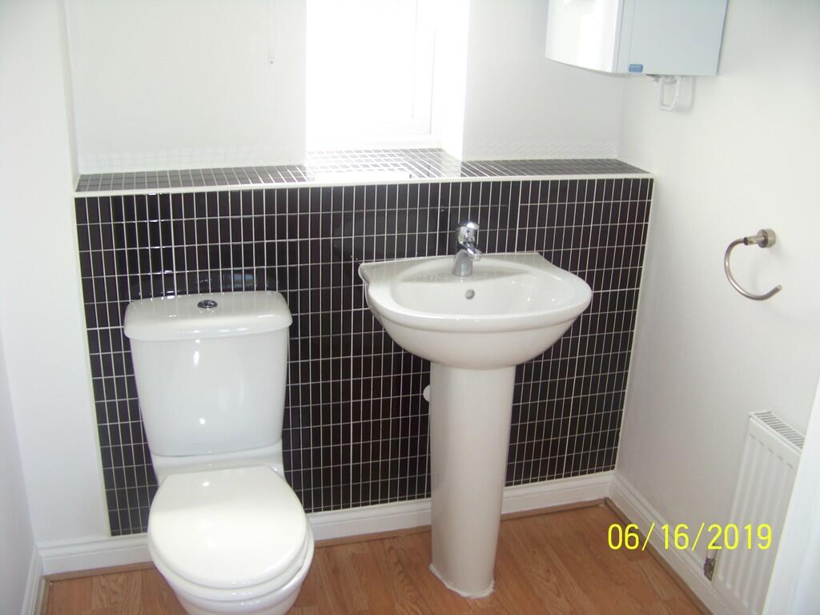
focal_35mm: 36
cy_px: 308
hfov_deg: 51.4
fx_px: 853
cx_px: 410
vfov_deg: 39.7
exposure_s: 1/20
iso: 64
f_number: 3.2
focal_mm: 5.85
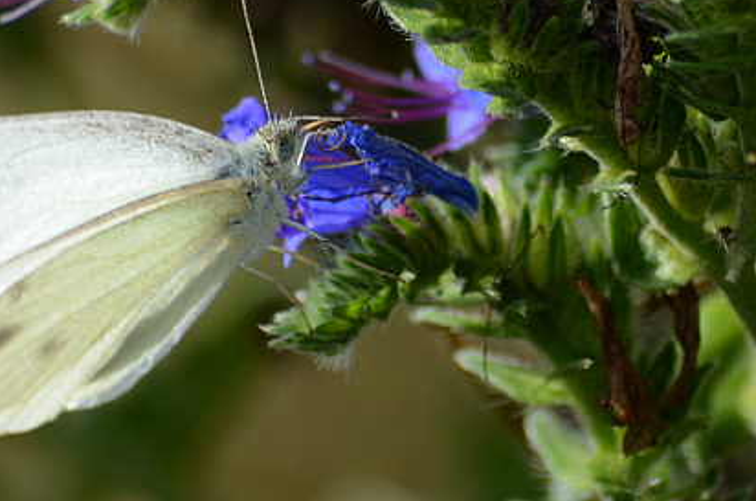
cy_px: 171
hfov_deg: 2.8
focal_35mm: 746
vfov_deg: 1.8
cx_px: 347
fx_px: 15636
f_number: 8
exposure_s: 1/400
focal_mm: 200
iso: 200
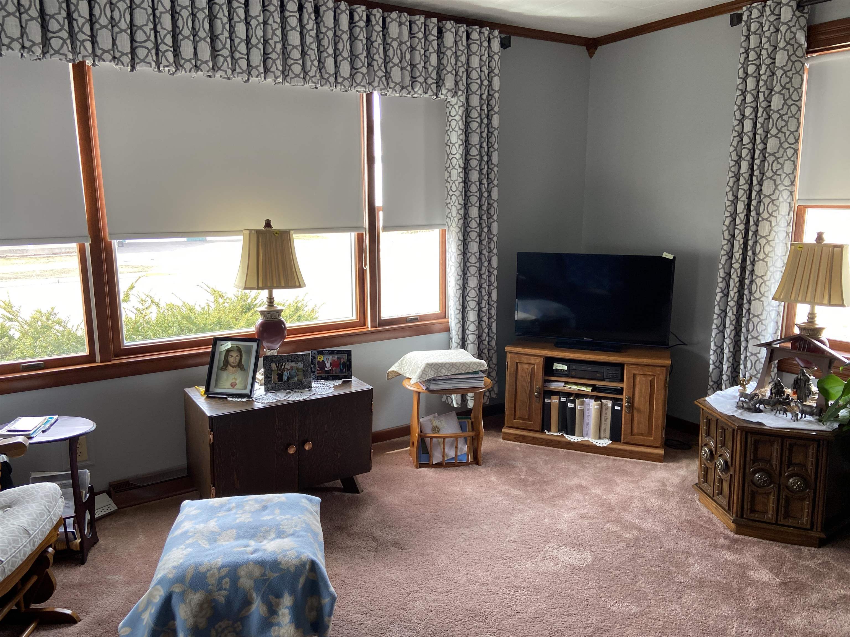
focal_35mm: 26
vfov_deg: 53.1
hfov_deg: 67.3
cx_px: 425
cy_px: 318
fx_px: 638
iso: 100
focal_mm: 4.25
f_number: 1.8
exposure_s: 1/121
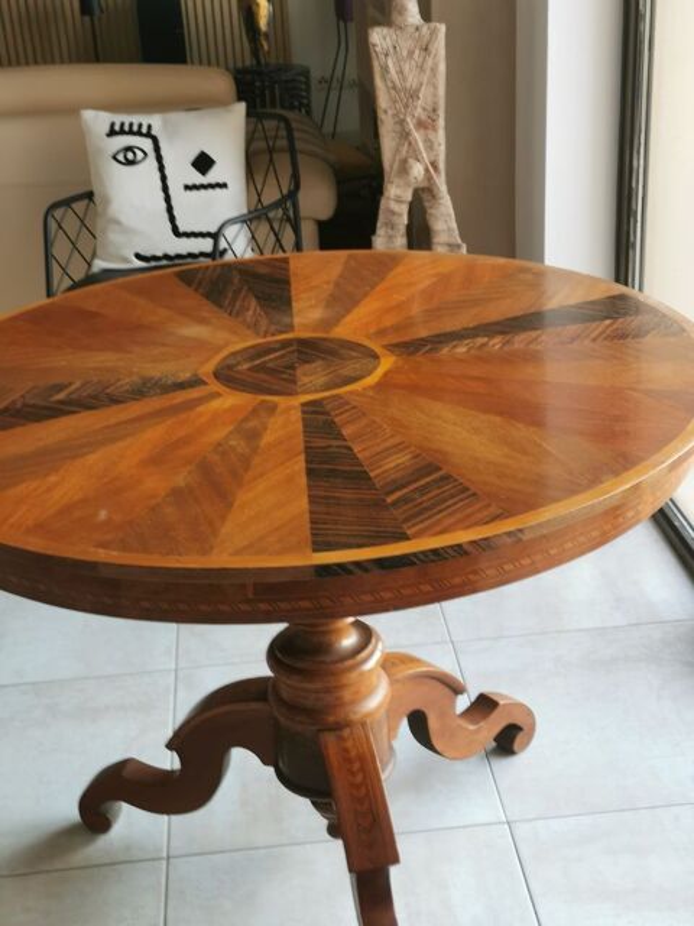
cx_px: 347
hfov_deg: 29.7
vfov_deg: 38.9
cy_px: 463
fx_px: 1310
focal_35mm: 49
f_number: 1.8
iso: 250
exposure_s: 1/33.3
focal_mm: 5.58
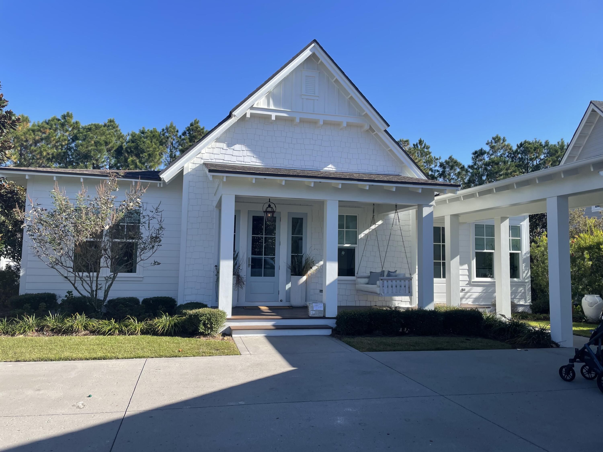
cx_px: 302
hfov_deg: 67.3
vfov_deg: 53.1
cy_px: 226
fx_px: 453
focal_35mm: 26
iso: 32
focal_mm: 4.2
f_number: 1.6
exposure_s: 1/1855
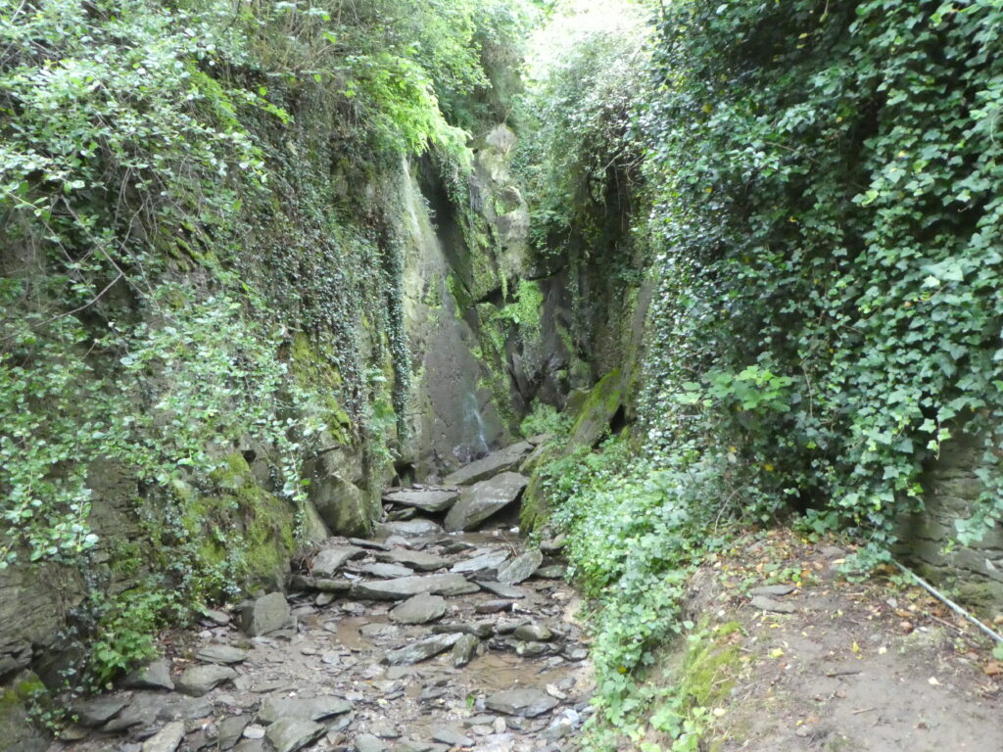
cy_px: 376
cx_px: 502
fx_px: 695
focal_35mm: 24
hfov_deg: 71.6
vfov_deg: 56.8
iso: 1250
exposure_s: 1/60
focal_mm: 4.3
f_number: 3.3
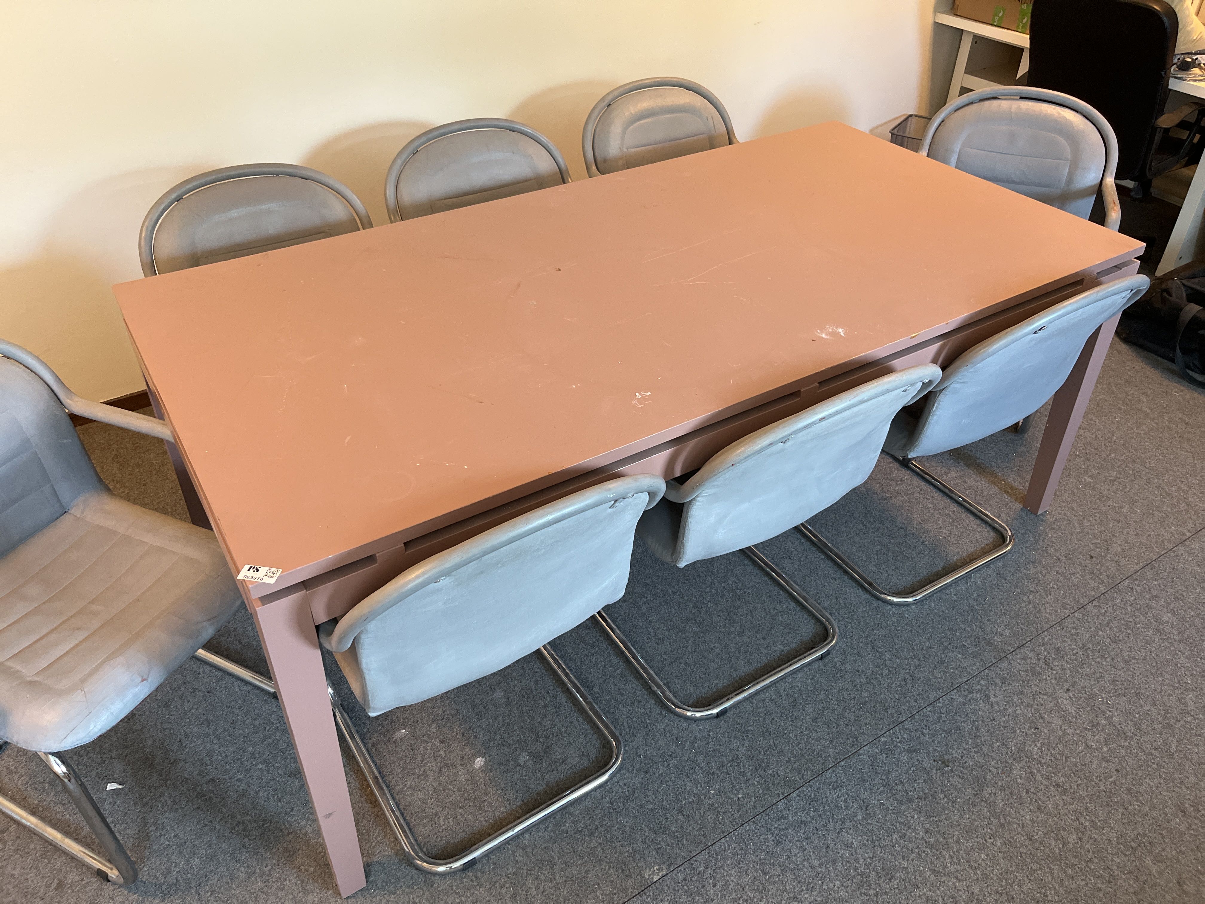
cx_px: 602
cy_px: 452
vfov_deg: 53.1
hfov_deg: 67.3
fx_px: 905
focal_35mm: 26
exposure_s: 1/50
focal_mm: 5.1
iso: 250
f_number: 1.6
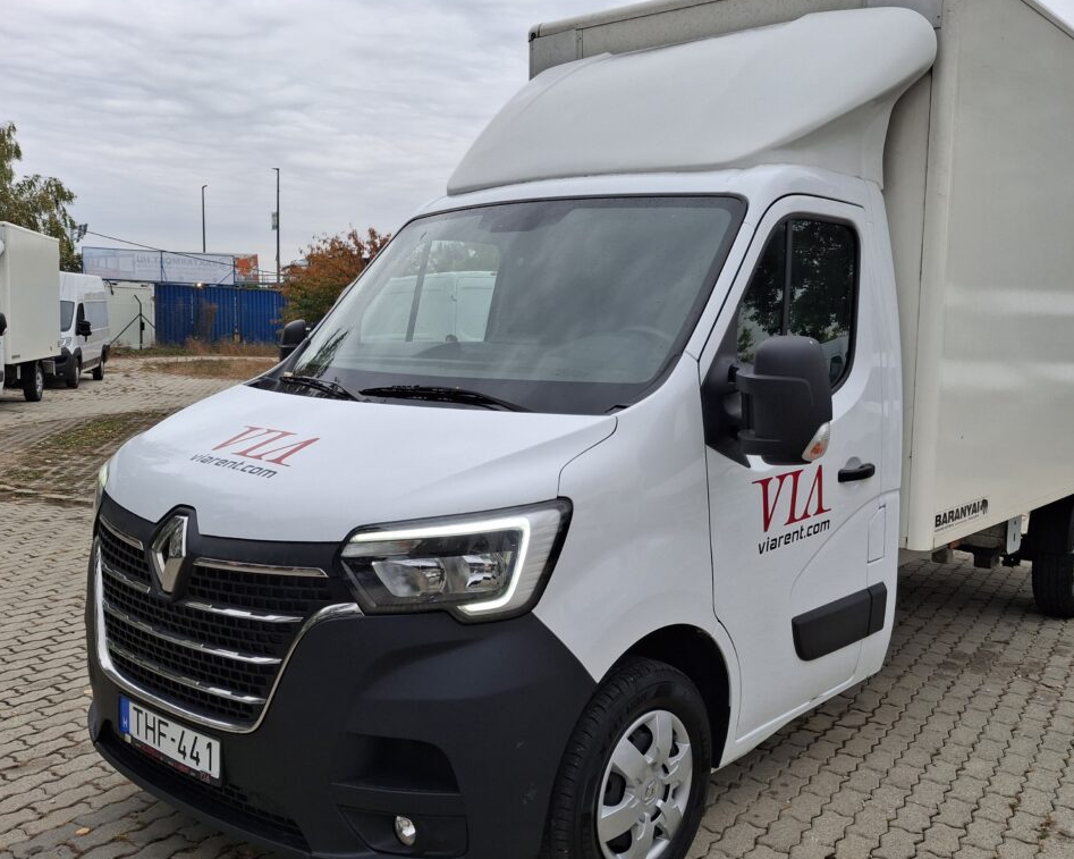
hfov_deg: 54.0
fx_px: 1049
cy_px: 440
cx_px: 628
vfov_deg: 44.5
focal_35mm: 33
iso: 32
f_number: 1.8
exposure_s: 1/403
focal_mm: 4.69
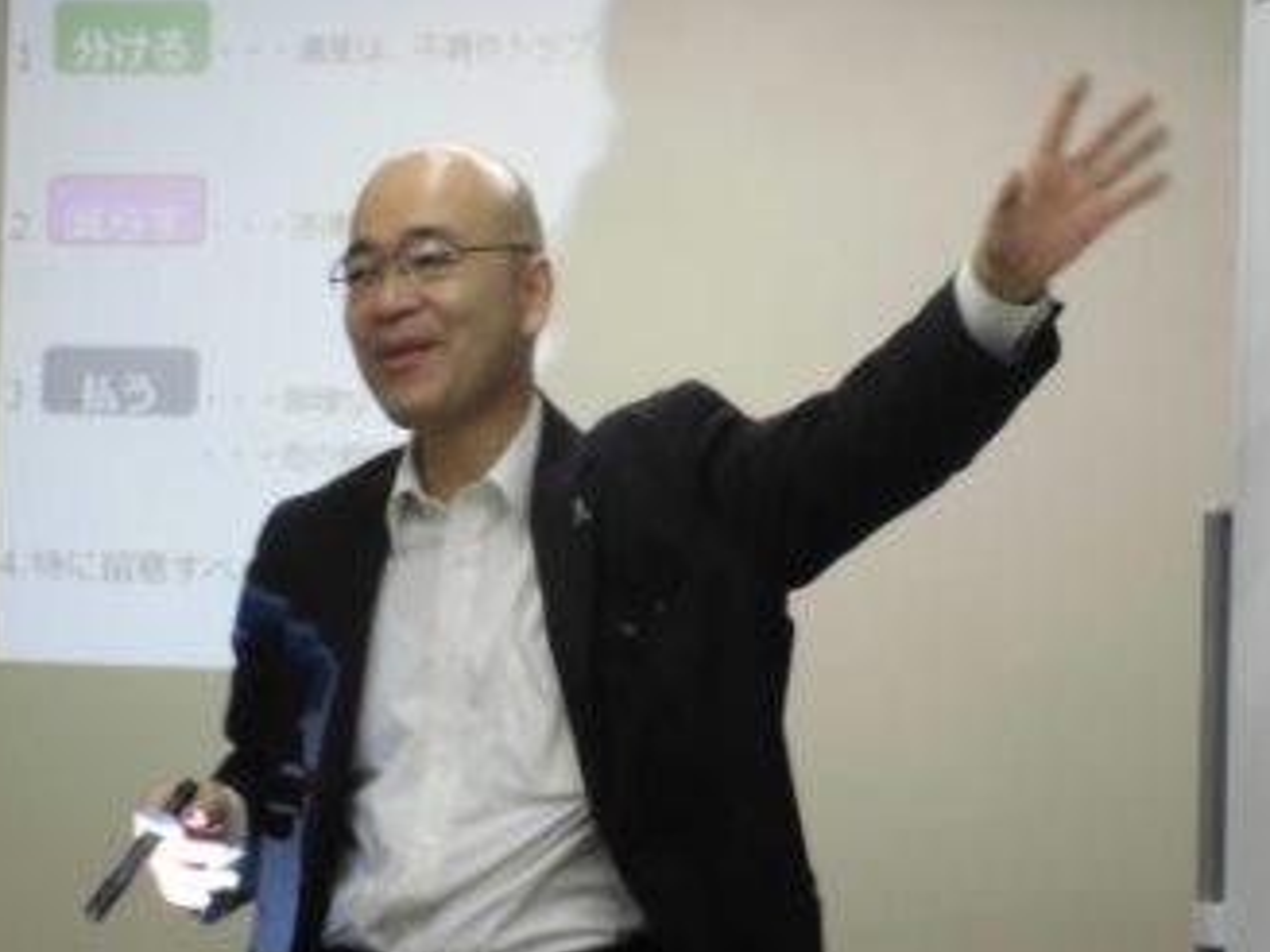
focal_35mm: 135
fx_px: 4953
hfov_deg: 14.6
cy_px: 447
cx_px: 598
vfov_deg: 11.0
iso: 400
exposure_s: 1/60
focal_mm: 19.6
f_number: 5.8
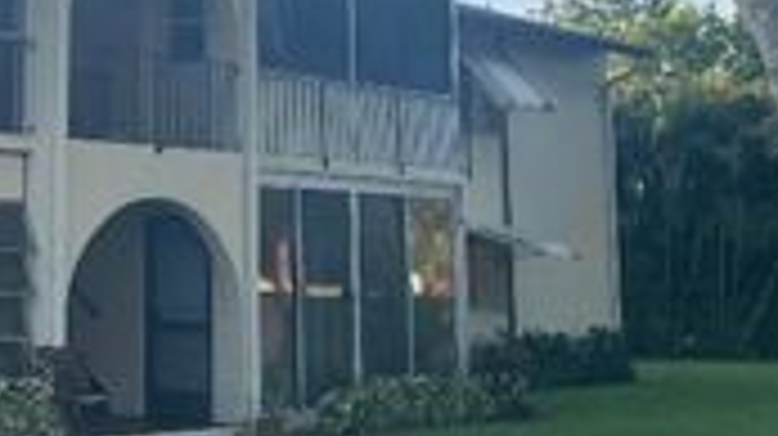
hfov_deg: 25.5
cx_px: 171
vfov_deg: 14.5
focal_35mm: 82
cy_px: 25
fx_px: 1690
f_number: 1.6
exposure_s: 1/796
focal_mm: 4.2
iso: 32
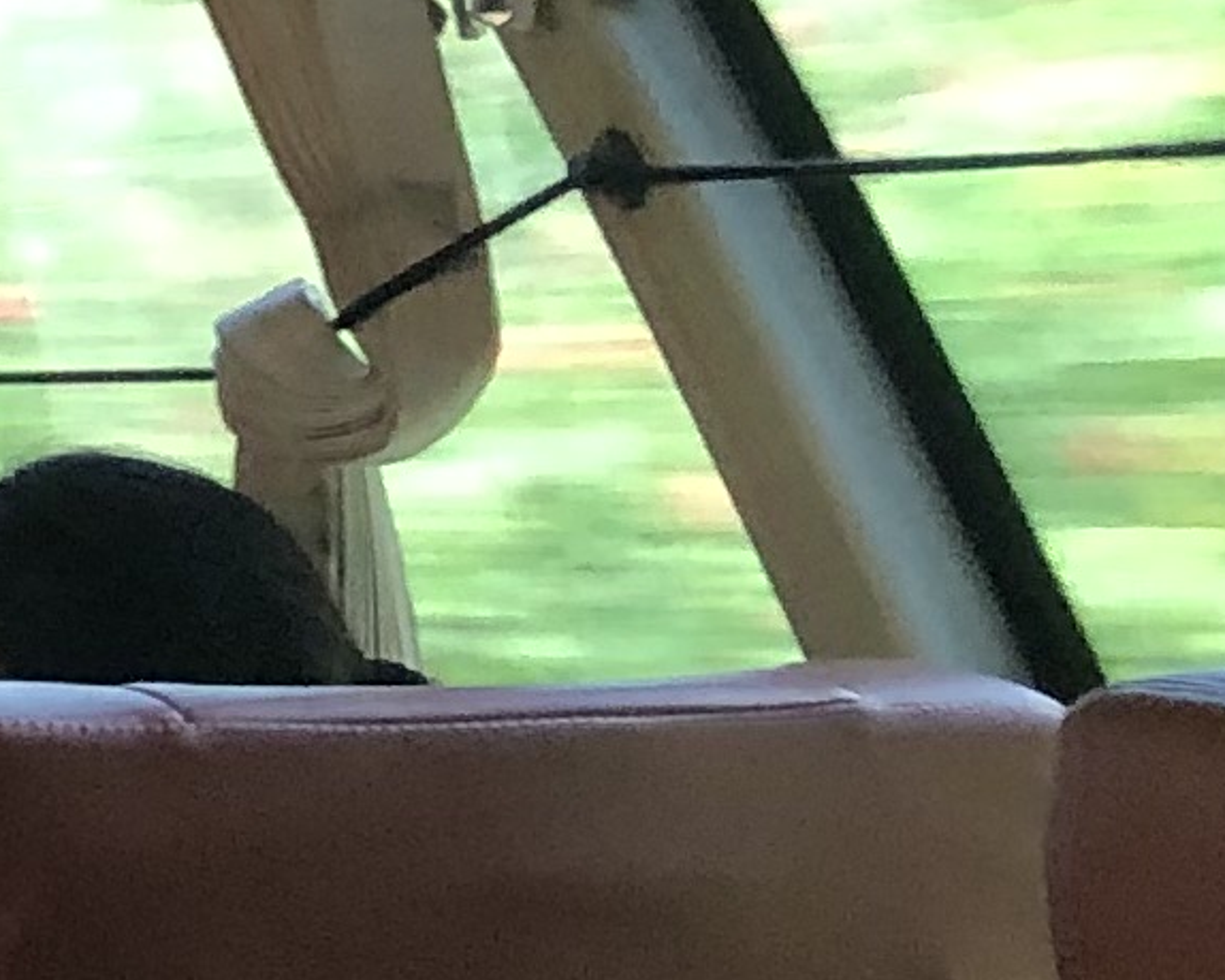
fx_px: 6960
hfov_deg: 8.0
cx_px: -2947
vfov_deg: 7.3
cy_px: -1693
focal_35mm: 192
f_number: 1.8
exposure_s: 1/24
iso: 40
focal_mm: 3.99
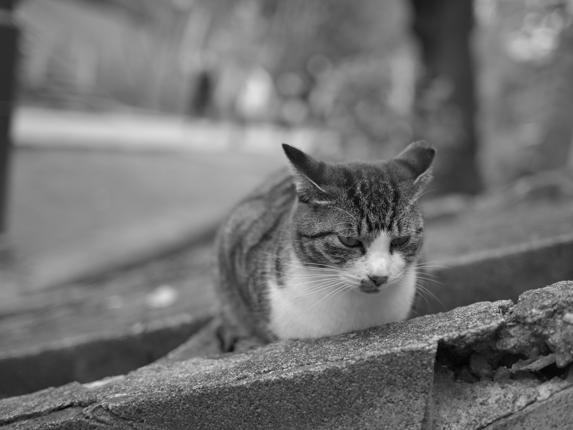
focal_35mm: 44
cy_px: 215
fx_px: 728
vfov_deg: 32.9
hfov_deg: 42.9
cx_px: 324
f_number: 2
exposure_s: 1/250
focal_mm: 40
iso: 100
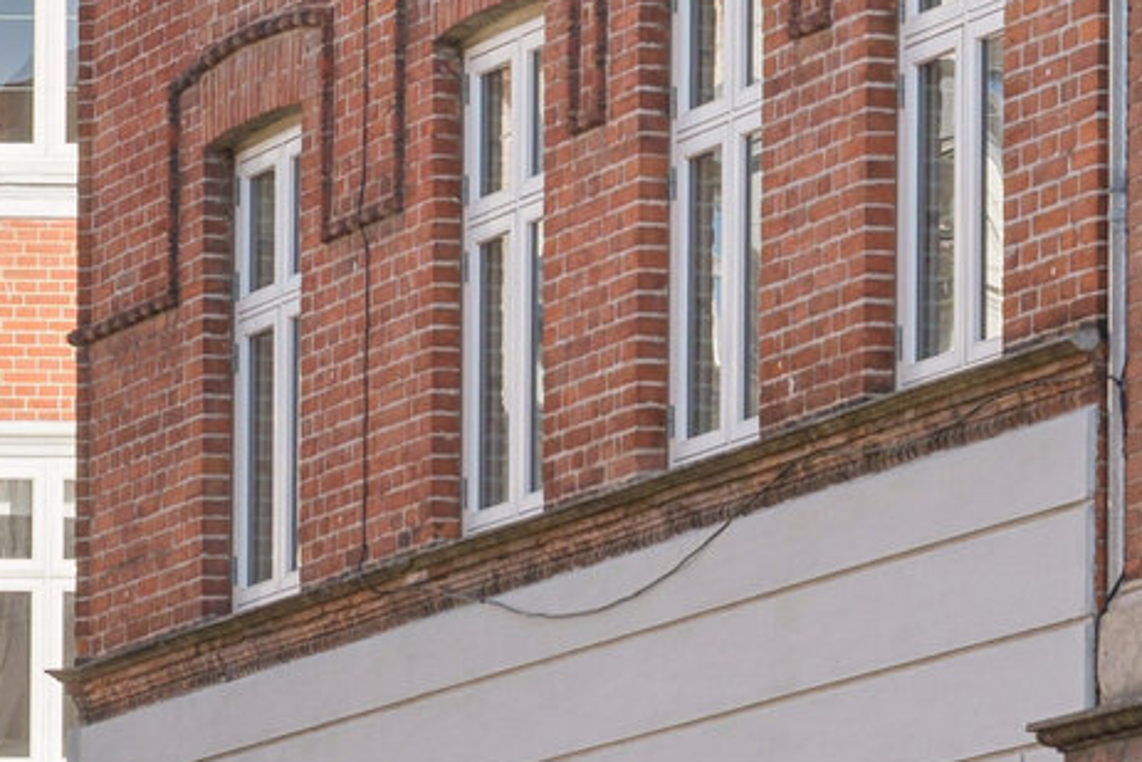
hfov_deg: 6.8
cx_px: -203
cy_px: -74
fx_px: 9484
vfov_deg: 4.6
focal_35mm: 299
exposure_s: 1/160
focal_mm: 46
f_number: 8
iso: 80
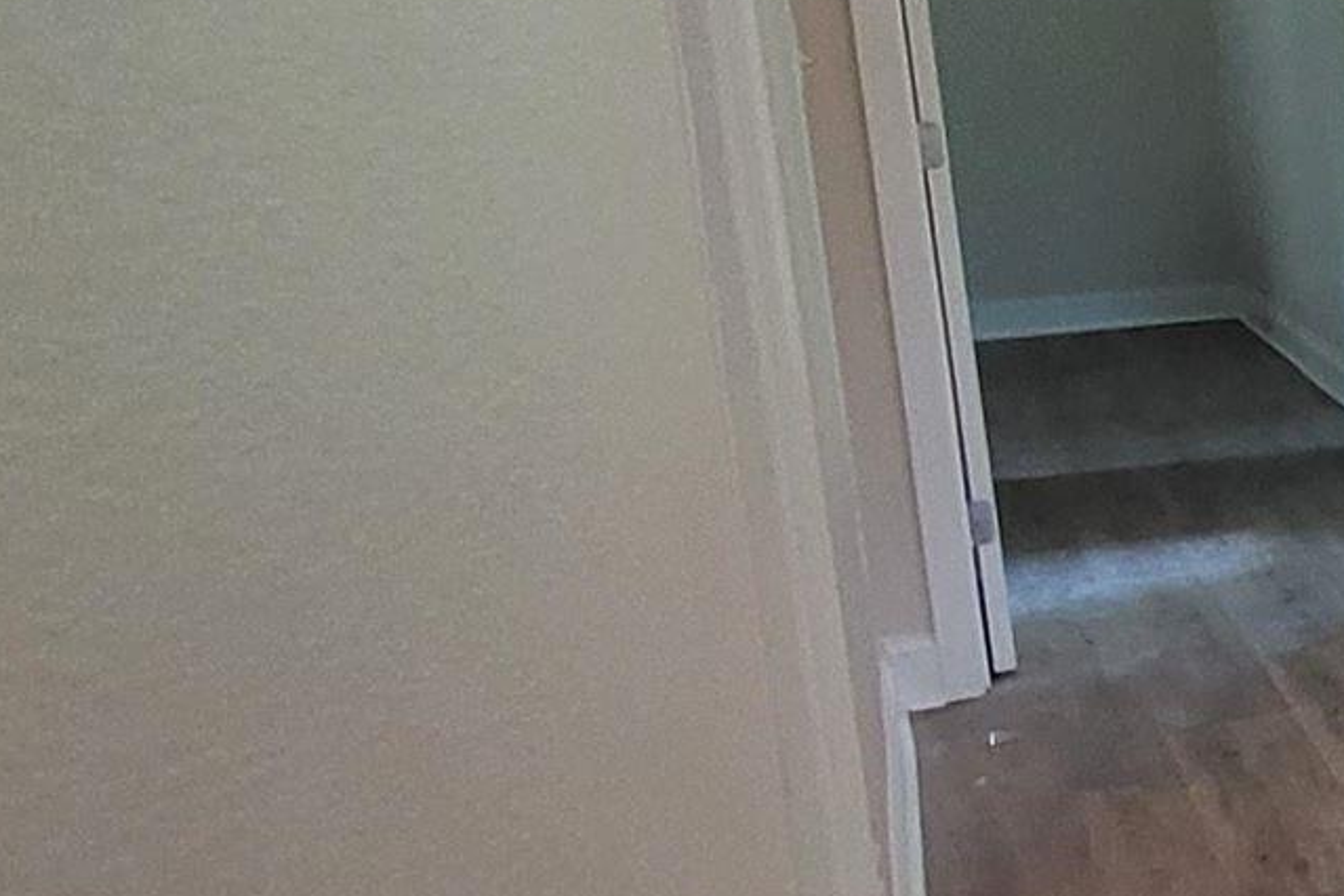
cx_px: 3104
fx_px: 2426
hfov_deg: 16.0
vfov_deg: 20.9
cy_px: 305
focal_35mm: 65
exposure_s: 1/60
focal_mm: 1.74
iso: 200
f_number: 2.2
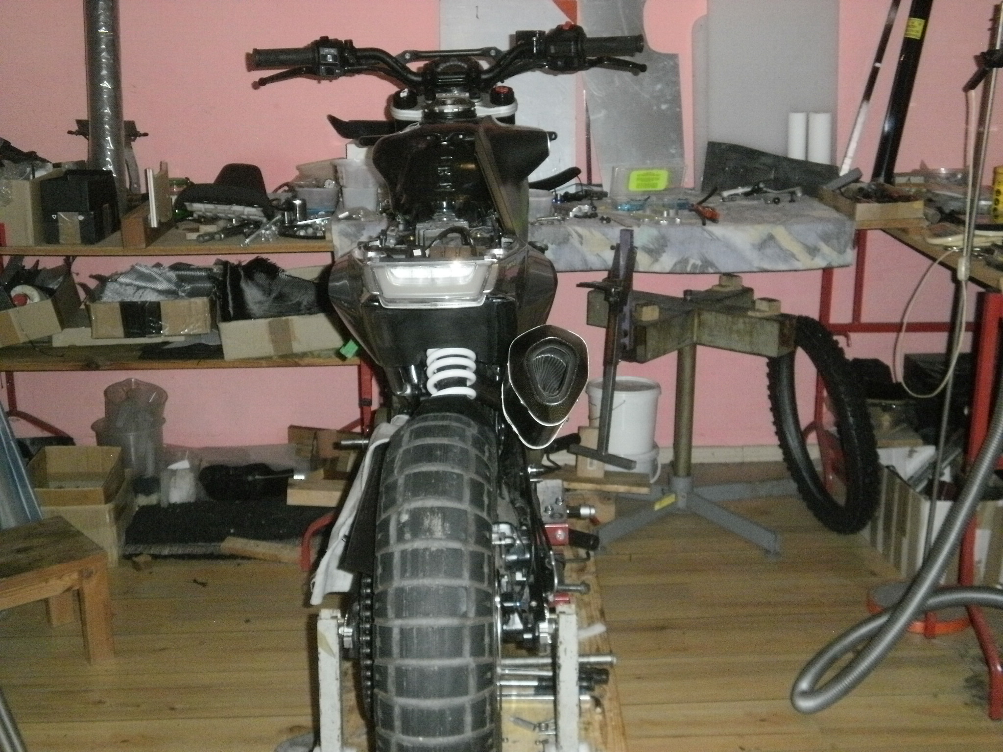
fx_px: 1246
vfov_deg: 33.6
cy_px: 376
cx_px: 502
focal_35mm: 43
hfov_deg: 43.9
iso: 500
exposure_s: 1/250
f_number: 3.4
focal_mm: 7.61
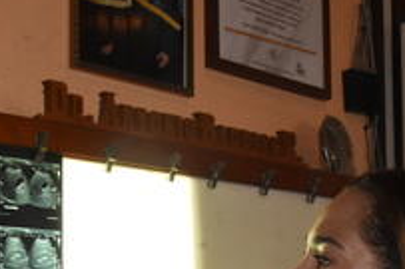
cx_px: 94
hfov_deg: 26.9
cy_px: 321
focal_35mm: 74
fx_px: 832
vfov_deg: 17.5
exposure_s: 1/20
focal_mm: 20
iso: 2500
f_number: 14
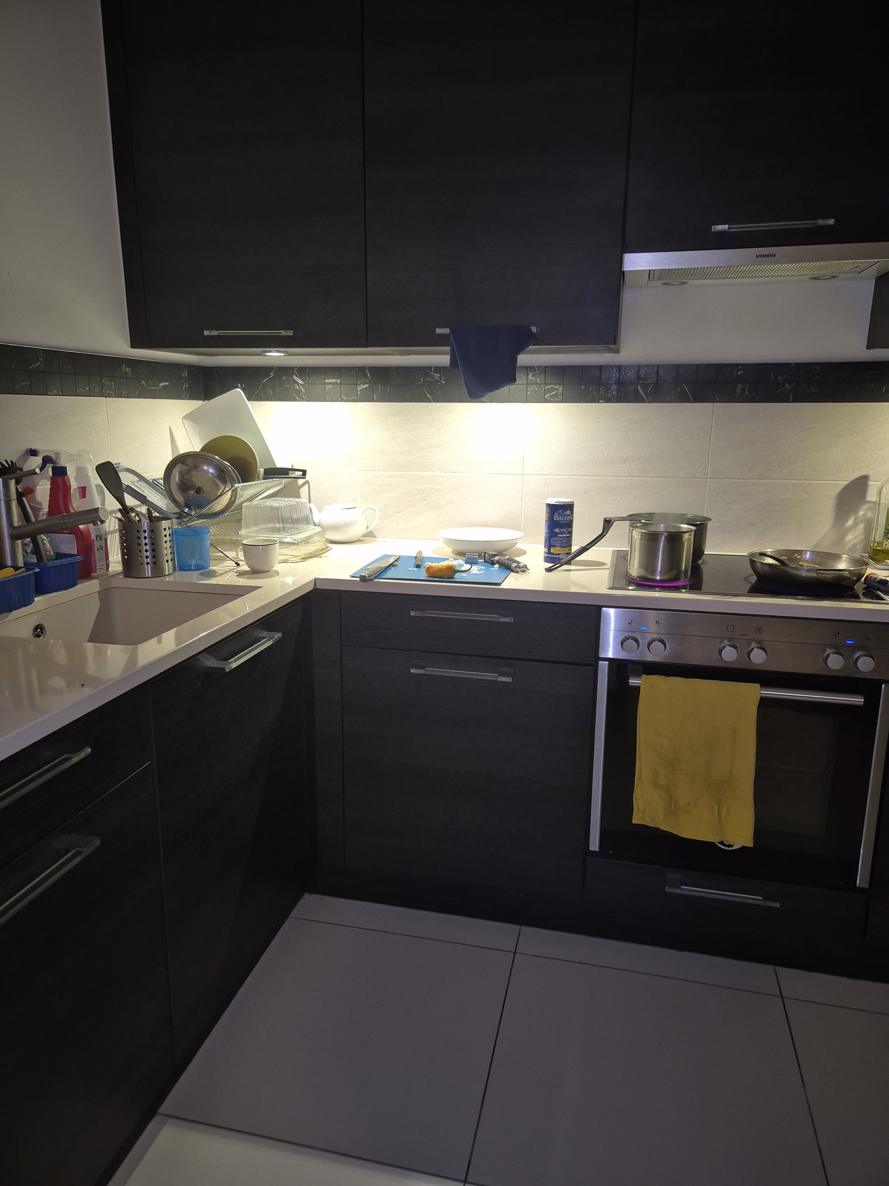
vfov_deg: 73.9
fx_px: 787
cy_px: 593
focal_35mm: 23
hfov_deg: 58.9
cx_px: 444
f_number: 1.8
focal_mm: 5.4
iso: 160
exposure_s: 1/10
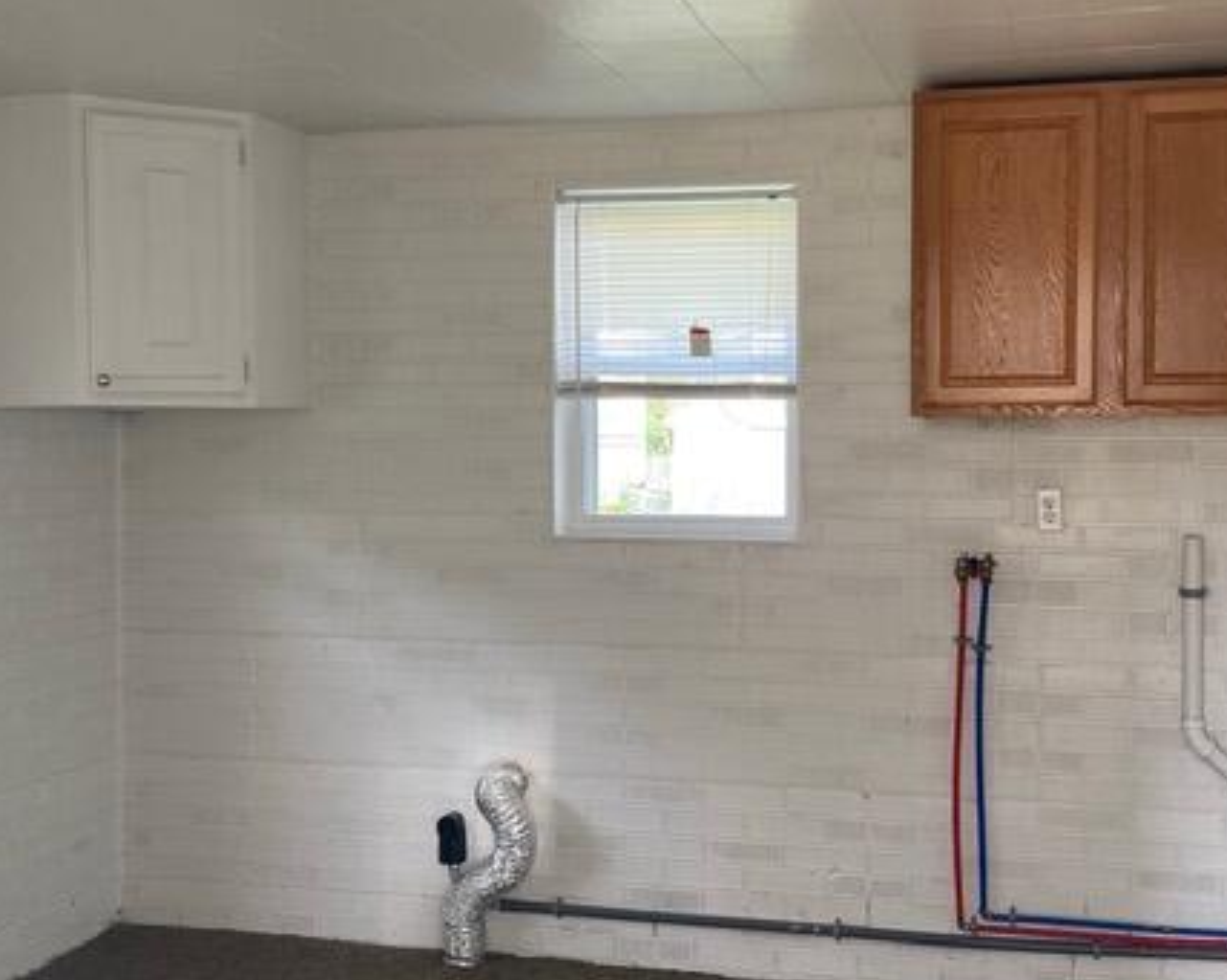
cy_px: 477
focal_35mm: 41
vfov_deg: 36.4
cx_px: 764
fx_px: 1488
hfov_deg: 44.5
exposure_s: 1/121
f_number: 1.8
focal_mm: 3.99
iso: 64
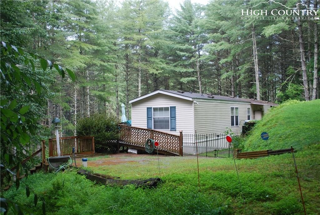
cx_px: 160
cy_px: 108
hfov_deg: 49.5
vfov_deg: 34.3
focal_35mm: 39
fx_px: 347
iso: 200
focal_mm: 26
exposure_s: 1/80
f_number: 4.5
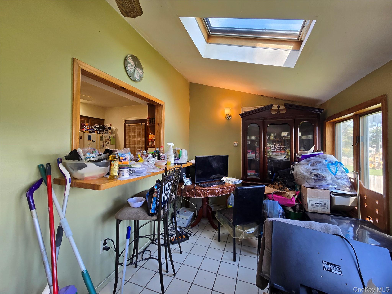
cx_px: 196
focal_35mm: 13
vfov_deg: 89.9
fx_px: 147
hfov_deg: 106.2
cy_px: 147
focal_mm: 2.2
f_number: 2.2
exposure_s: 1/60
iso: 100
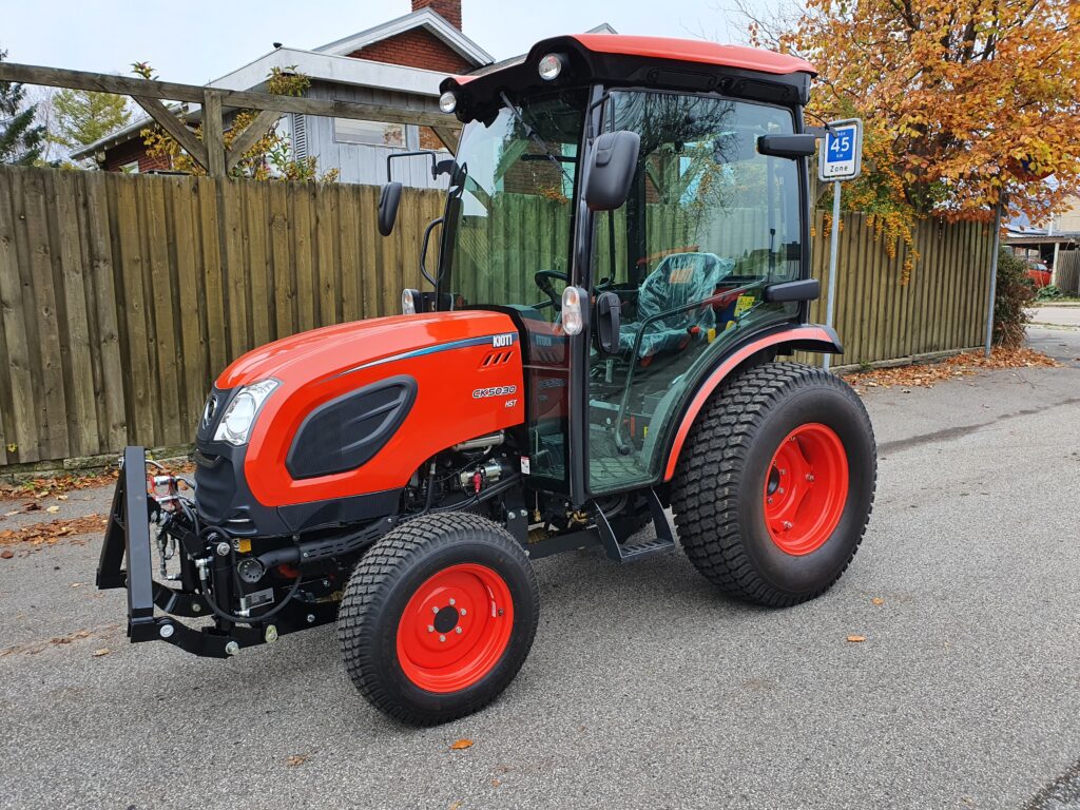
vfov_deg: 53.1
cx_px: 540
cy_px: 405
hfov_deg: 67.3
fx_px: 811
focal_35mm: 26
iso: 50
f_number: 2.4
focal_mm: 4.32
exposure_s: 1/100
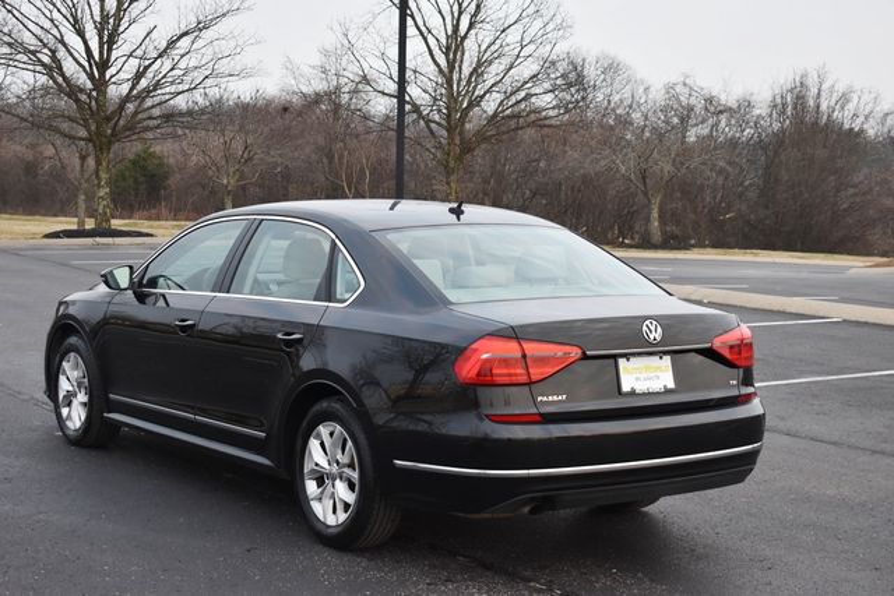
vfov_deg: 22.6
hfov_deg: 33.4
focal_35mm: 60
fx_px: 1490
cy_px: 298
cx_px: 447
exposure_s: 1/200
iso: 800
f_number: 5
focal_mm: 40
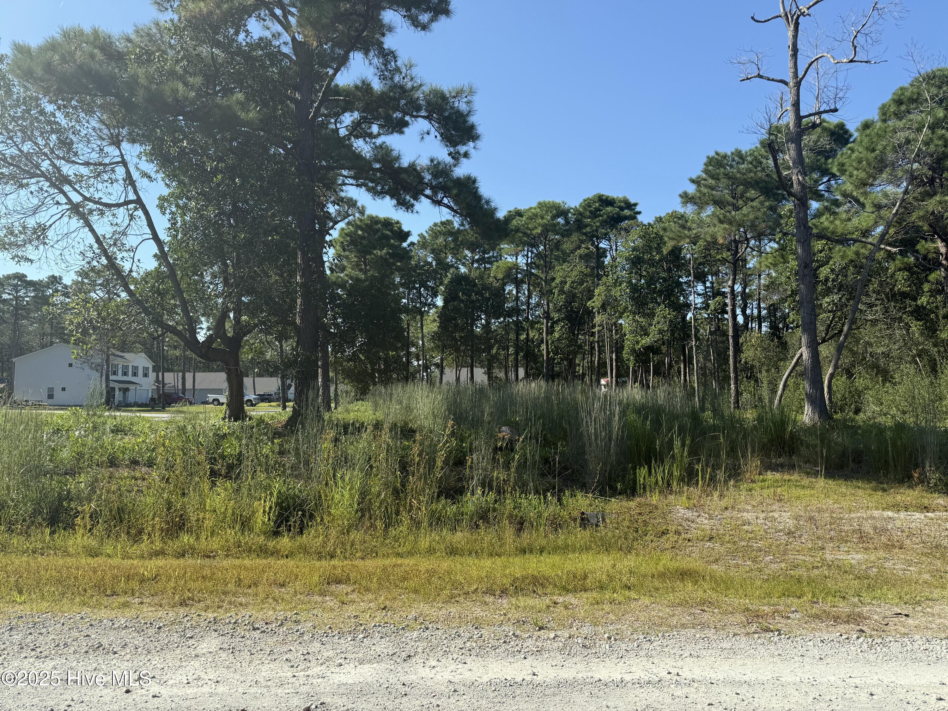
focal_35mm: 24
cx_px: 474
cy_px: 356
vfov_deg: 56.8
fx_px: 657
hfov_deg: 71.6
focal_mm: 6.76
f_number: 1.78
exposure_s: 1/2907
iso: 80
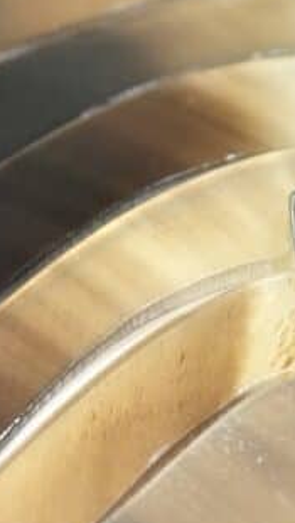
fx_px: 2593
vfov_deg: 11.5
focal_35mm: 187
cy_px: 89
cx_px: 255
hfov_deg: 6.5
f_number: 1.6
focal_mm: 5.96
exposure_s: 1/100
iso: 32
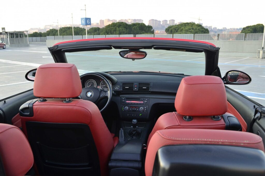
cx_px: 132
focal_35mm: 33
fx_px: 242
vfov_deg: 39.8
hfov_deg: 57.3
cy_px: 88
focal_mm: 22
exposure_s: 1/25
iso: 400
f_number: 9
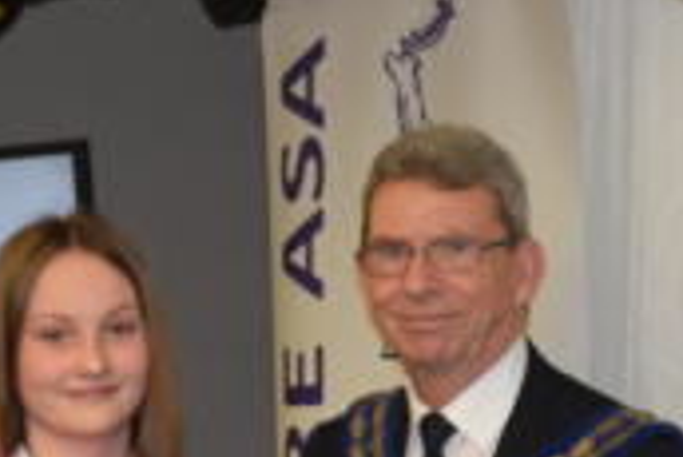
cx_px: 254
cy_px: 527
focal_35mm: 239
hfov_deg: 8.6
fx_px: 4547
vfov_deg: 5.7
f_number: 5.6
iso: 3200
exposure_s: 1/60
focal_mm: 55
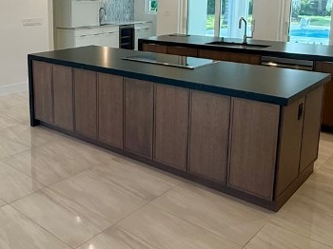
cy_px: 67
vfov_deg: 34.5
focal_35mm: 41
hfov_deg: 44.9
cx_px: 103
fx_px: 394
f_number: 2.2
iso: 125
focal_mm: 2.22
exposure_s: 1/120
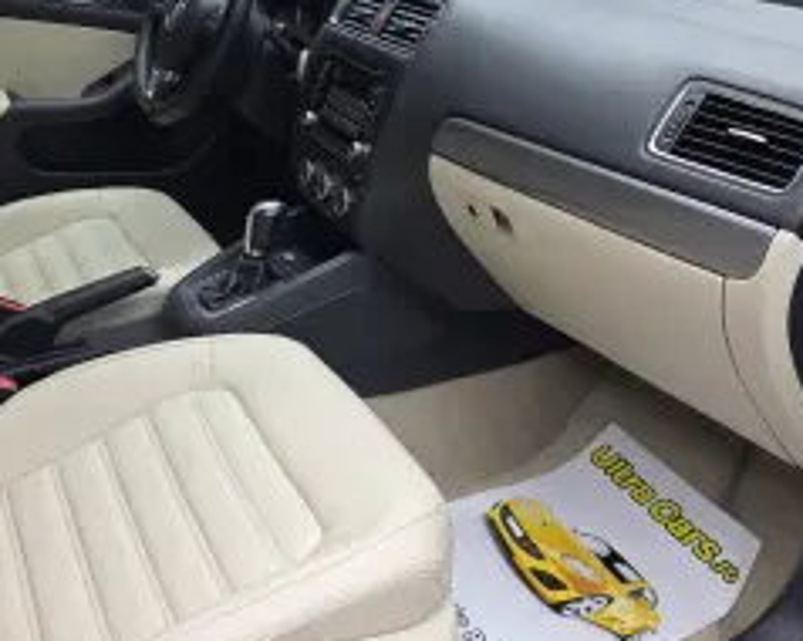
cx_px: 391
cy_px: 307
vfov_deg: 43.3
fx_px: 807
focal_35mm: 34
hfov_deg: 52.9
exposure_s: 1/100
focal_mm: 6.25
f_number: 1.7
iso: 40
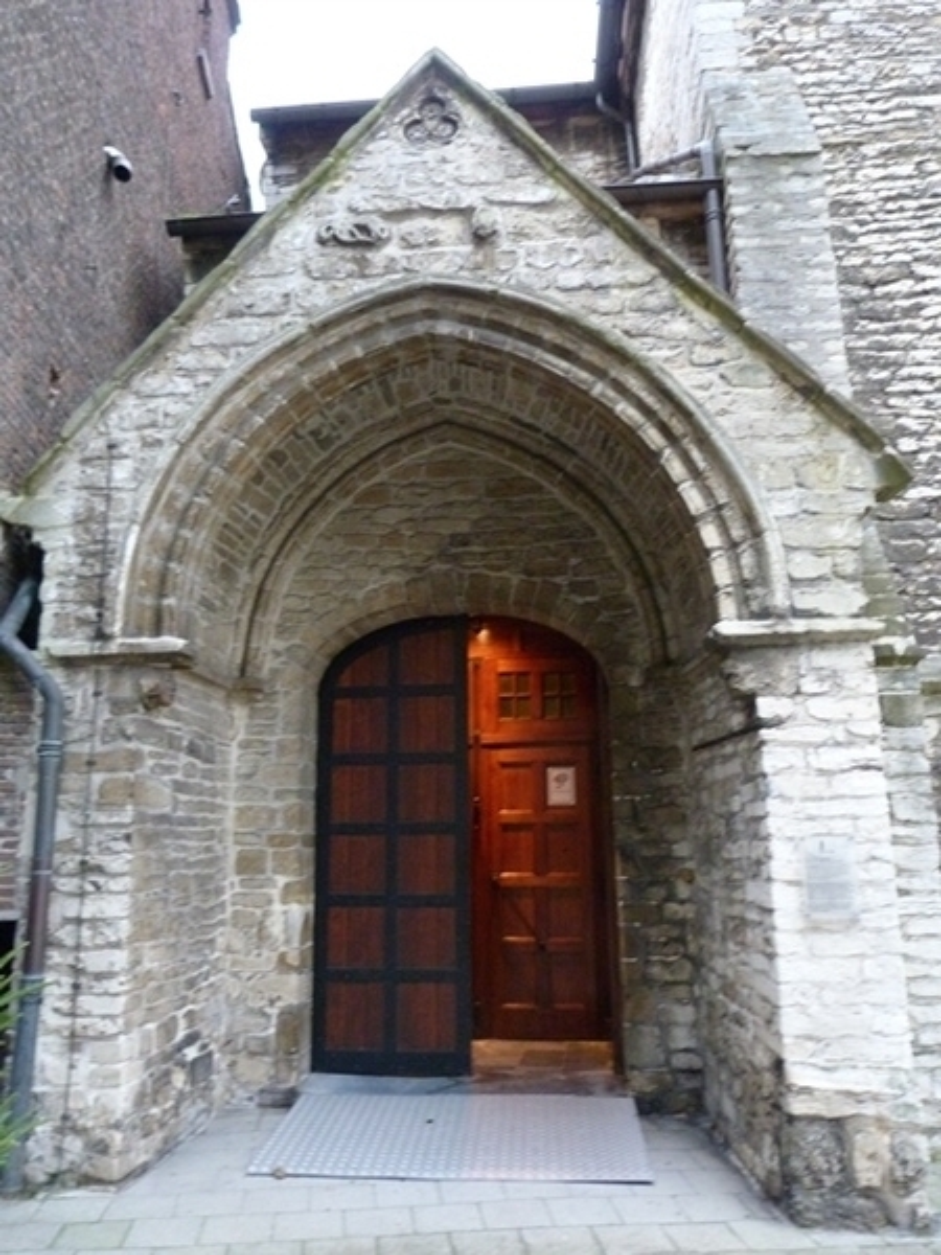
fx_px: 906
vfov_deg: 69.4
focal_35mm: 25
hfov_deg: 54.9
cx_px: 470
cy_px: 628
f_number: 2.8
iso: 400
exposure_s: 1/13
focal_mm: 4.5
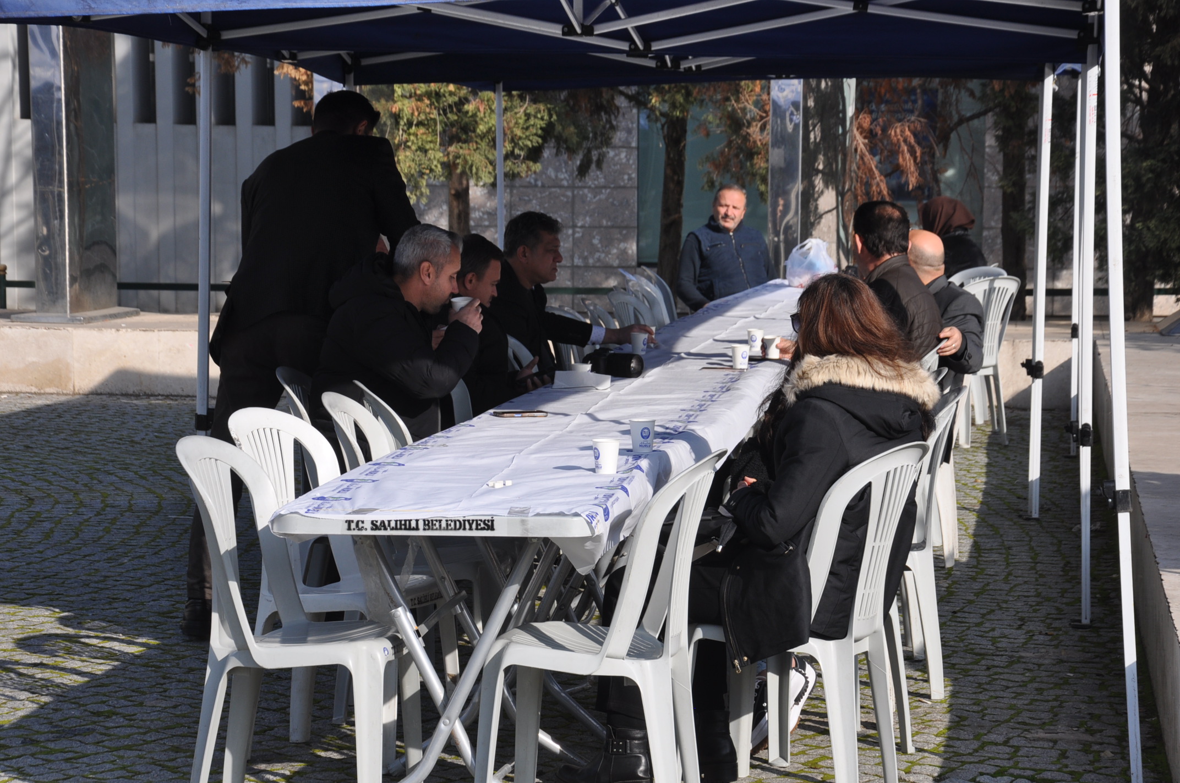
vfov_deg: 13.0
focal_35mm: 105
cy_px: 392
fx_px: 3437
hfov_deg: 19.5
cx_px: 590
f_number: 9
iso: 200
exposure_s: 1/320
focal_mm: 70
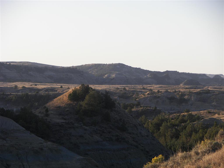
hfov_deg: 10.4
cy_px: 84
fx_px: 1236
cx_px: 112
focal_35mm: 191
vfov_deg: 7.8
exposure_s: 1/320
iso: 64
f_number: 3.6
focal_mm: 31.6
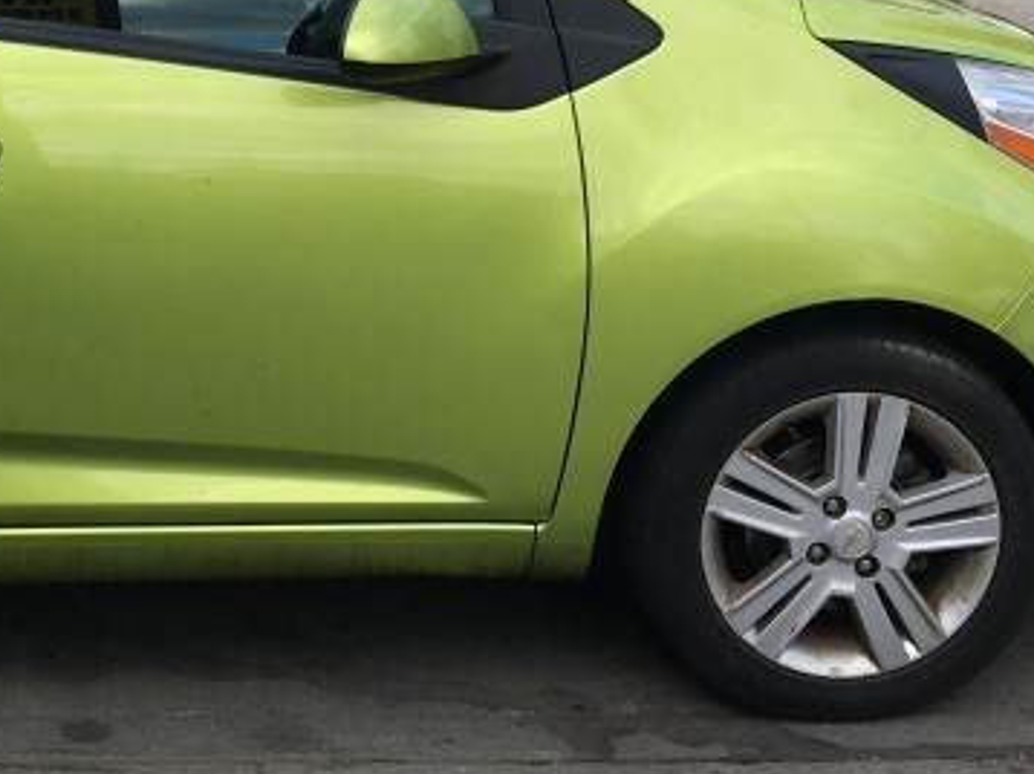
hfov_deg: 22.8
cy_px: 150
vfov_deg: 17.6
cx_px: 49
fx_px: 2478
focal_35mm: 83
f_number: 2.2
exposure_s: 1/557
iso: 25
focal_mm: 4.15
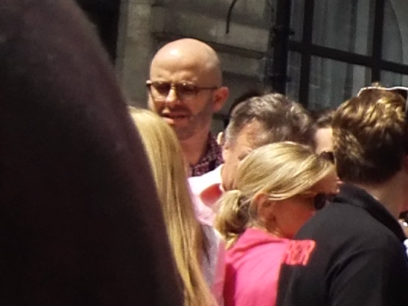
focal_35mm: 177
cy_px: 259
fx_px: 2086
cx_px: 1225
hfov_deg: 9.0
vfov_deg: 8.4
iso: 100
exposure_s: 1/2732
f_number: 2
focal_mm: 3.8
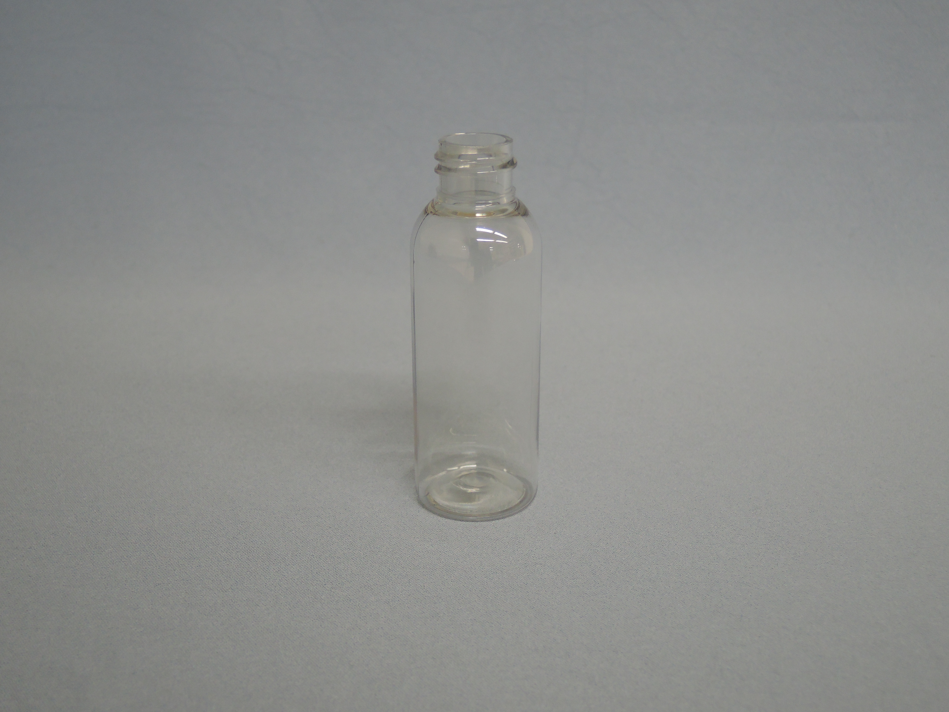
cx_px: 474
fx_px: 1234
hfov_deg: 42.1
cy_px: 356
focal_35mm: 45
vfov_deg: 32.2
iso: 400
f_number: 3
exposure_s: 1/40
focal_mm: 9.6
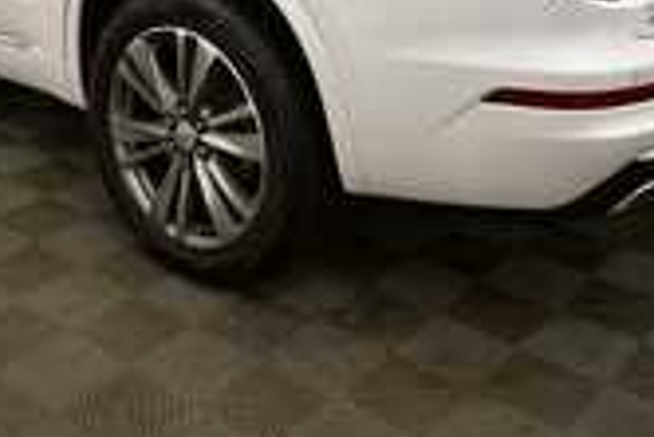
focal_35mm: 53
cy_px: -57
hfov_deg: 37.3
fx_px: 964
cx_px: 260
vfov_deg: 23.8
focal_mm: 15
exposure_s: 1/250
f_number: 5
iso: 720
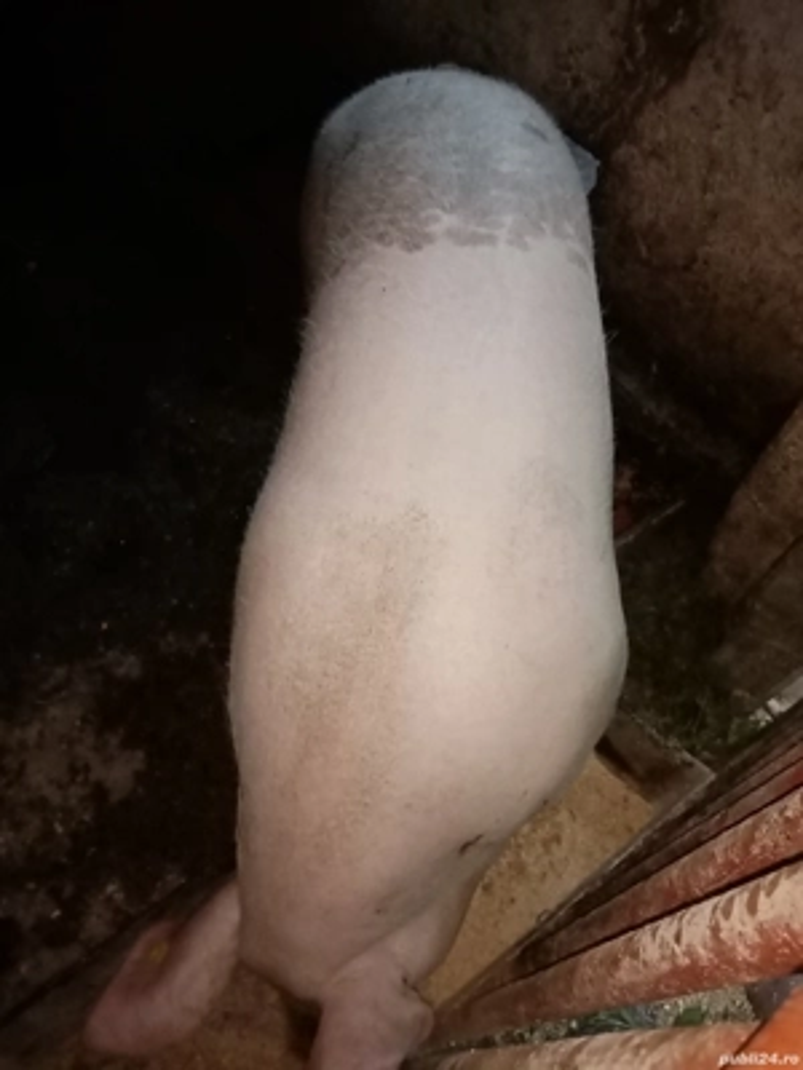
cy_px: 535
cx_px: 402
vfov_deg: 67.3
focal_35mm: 26
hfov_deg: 53.1
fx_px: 804
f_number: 1.8
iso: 793
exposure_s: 1/25
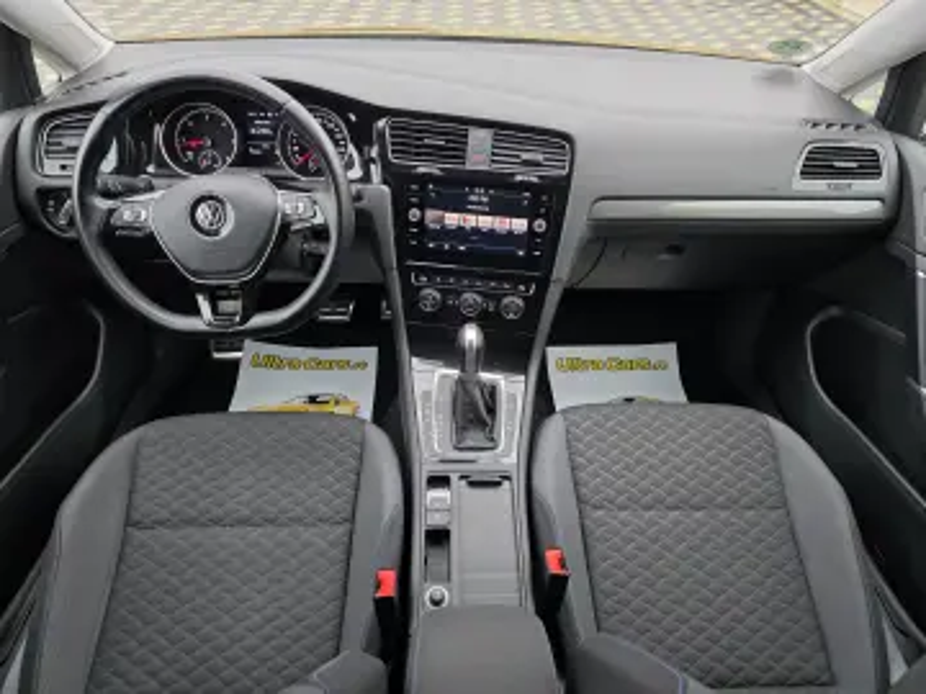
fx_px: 615
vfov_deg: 58.9
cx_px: 463
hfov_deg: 73.9
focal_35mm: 23
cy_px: 347
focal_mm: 6.25
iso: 200
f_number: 1.7
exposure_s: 1/100
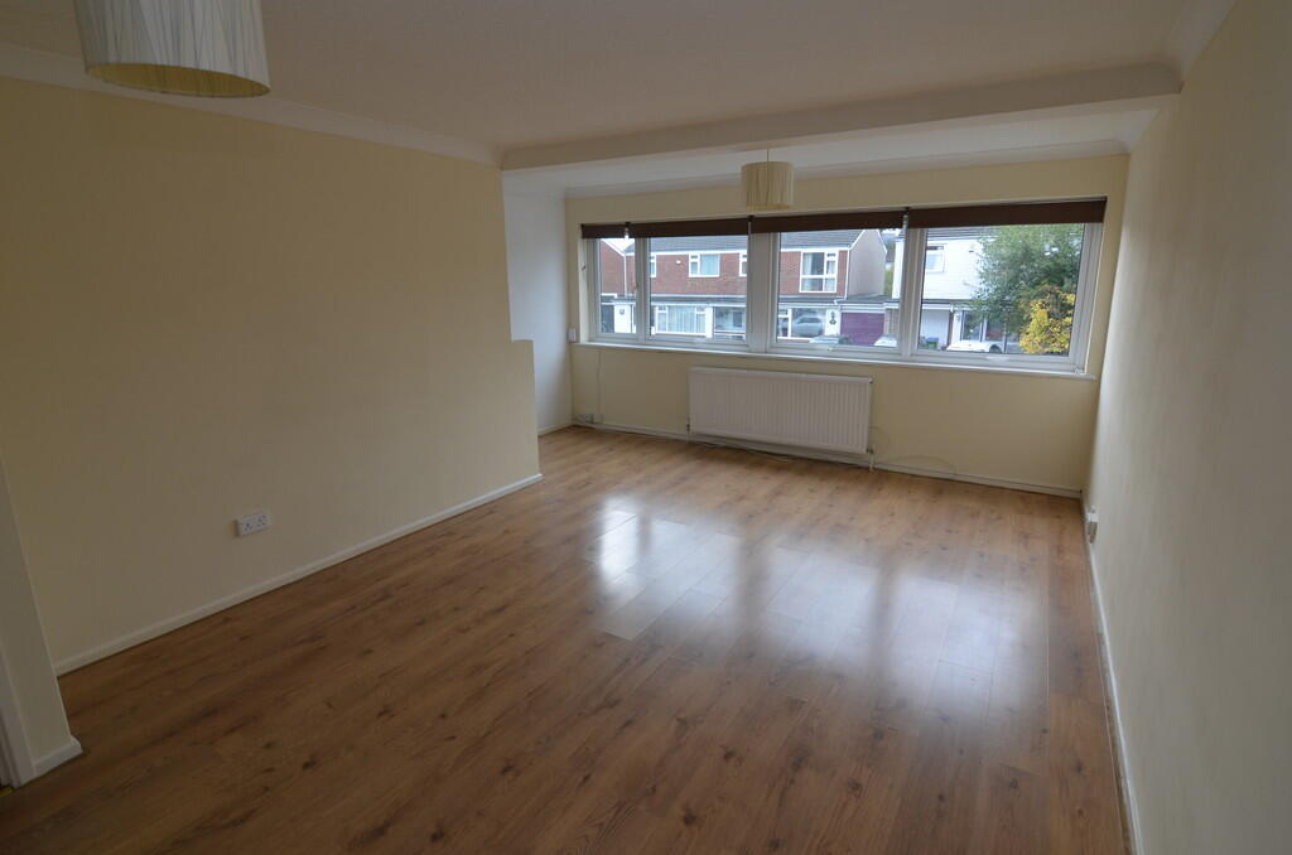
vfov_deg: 67.1
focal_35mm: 18
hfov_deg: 90.1
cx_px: 646
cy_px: 428
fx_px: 645
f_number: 5.6
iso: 250
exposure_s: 1/125
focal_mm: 12
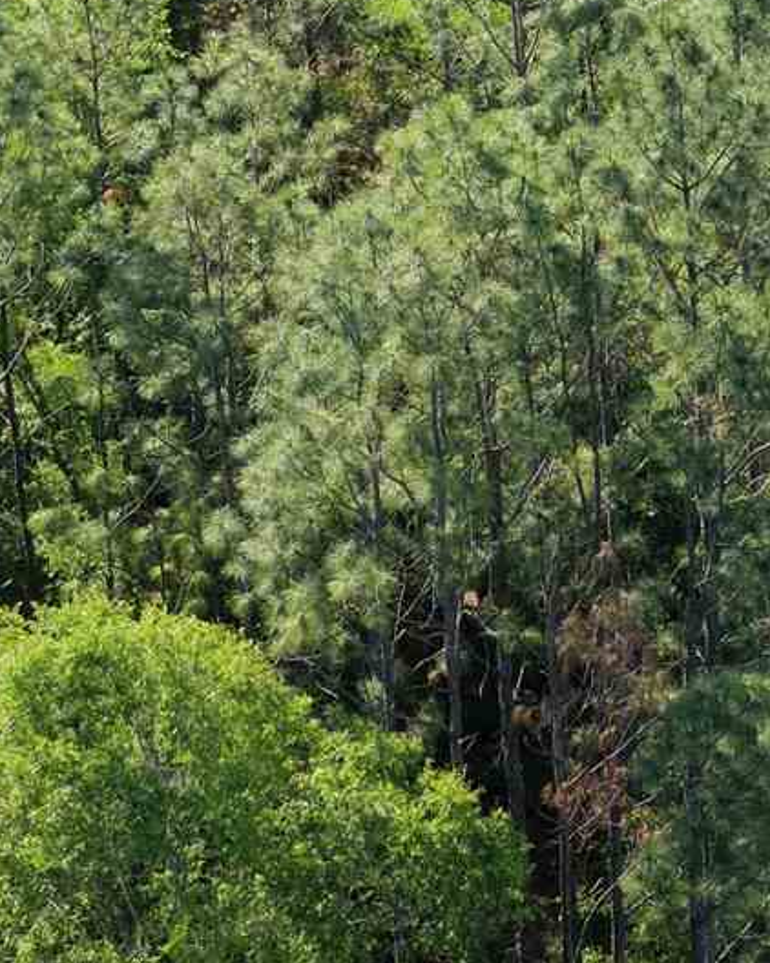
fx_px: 4361
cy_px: -27
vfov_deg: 12.4
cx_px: 1036
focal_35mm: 153
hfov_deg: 9.9
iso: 400
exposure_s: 1/1250
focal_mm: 14.45
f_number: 2.8
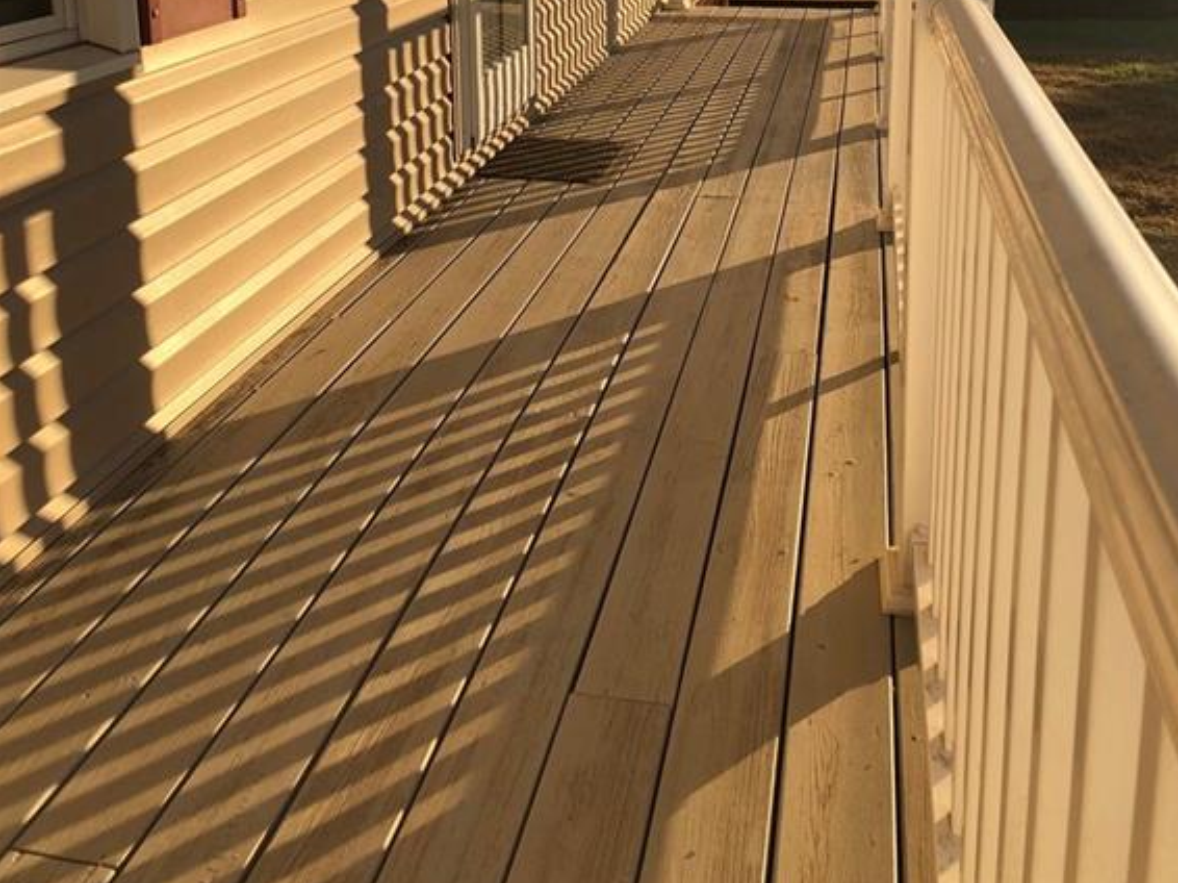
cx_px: 595
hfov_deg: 49.0
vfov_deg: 35.7
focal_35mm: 38
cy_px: 104
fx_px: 1293
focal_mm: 4
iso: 20
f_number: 1.8
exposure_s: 1/1517
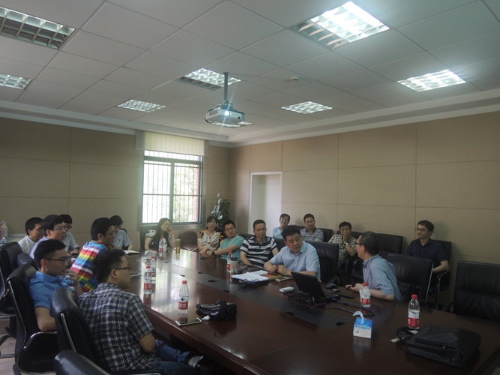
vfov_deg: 56.8
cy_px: 188
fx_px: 347
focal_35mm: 24
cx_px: 250
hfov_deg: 71.6
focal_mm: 4.3
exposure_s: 1/30
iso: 160
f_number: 2.8
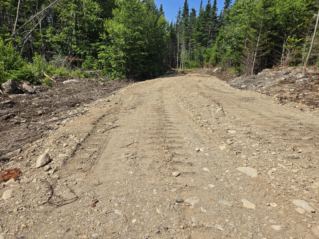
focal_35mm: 23
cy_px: 120
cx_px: 160
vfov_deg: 58.9
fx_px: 212
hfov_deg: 73.9
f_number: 1.8
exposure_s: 1/1879
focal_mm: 5.4
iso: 25
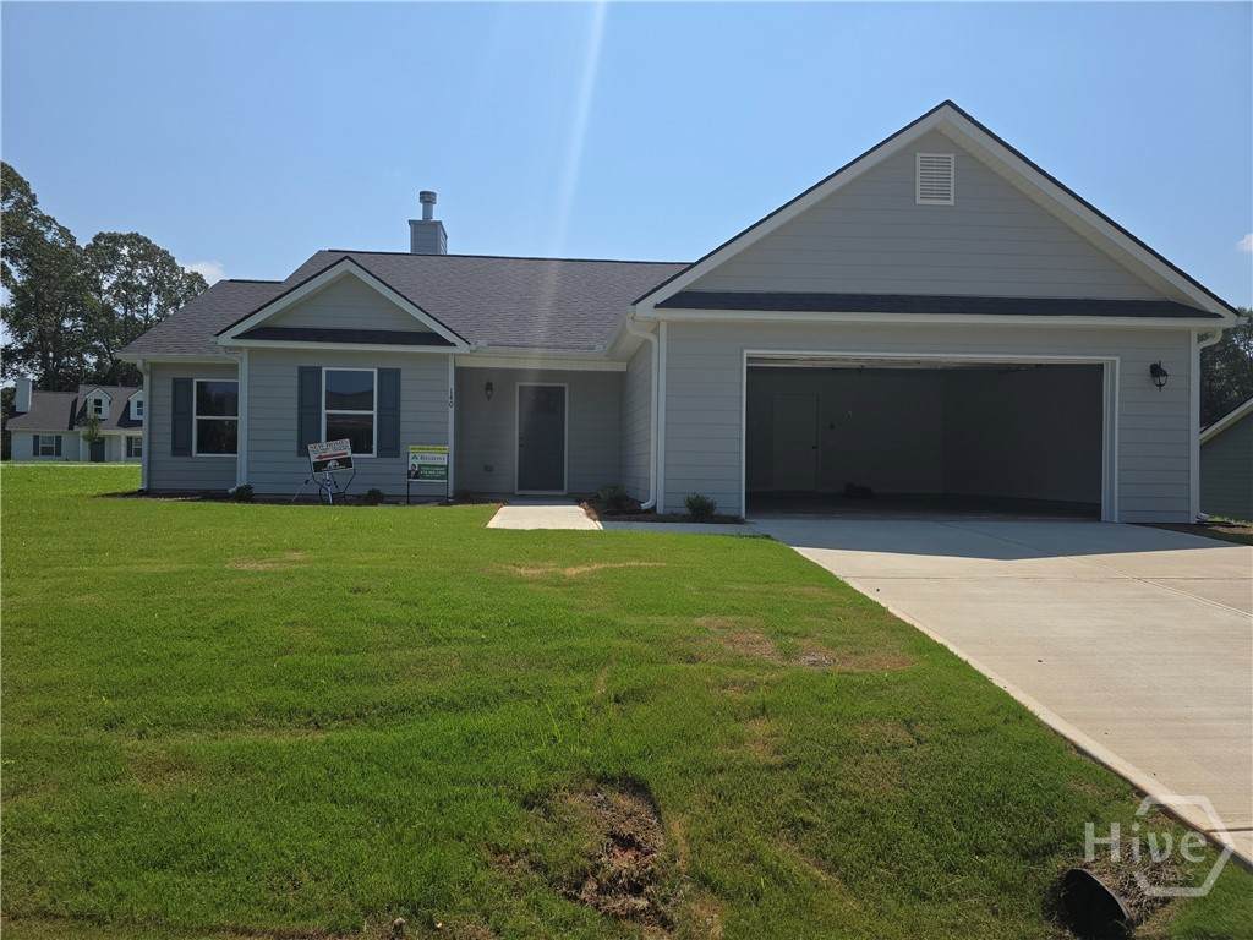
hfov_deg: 73.9
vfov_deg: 58.9
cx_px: 626
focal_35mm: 23
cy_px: 470
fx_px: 833
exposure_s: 1/1293
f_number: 1.7
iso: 12
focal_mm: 6.3
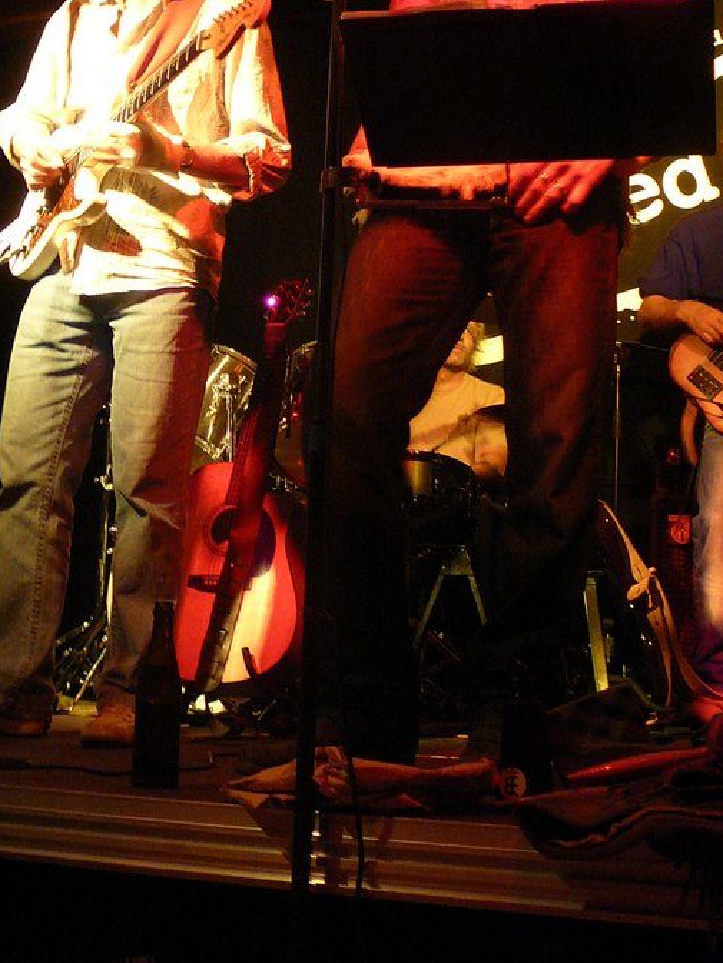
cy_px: 298
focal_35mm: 52
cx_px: 301
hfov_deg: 28.0
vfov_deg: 36.3
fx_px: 1448
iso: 200
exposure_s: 1/8
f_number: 2.8
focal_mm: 5.2
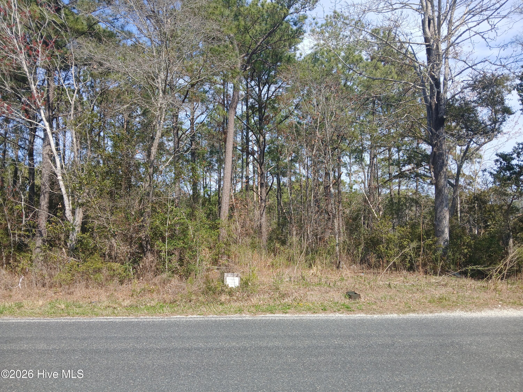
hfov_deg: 67.3
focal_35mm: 26
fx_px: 393
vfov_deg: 53.1
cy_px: 196
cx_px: 262
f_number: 1.8
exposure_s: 1/340
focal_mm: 3.98
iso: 20
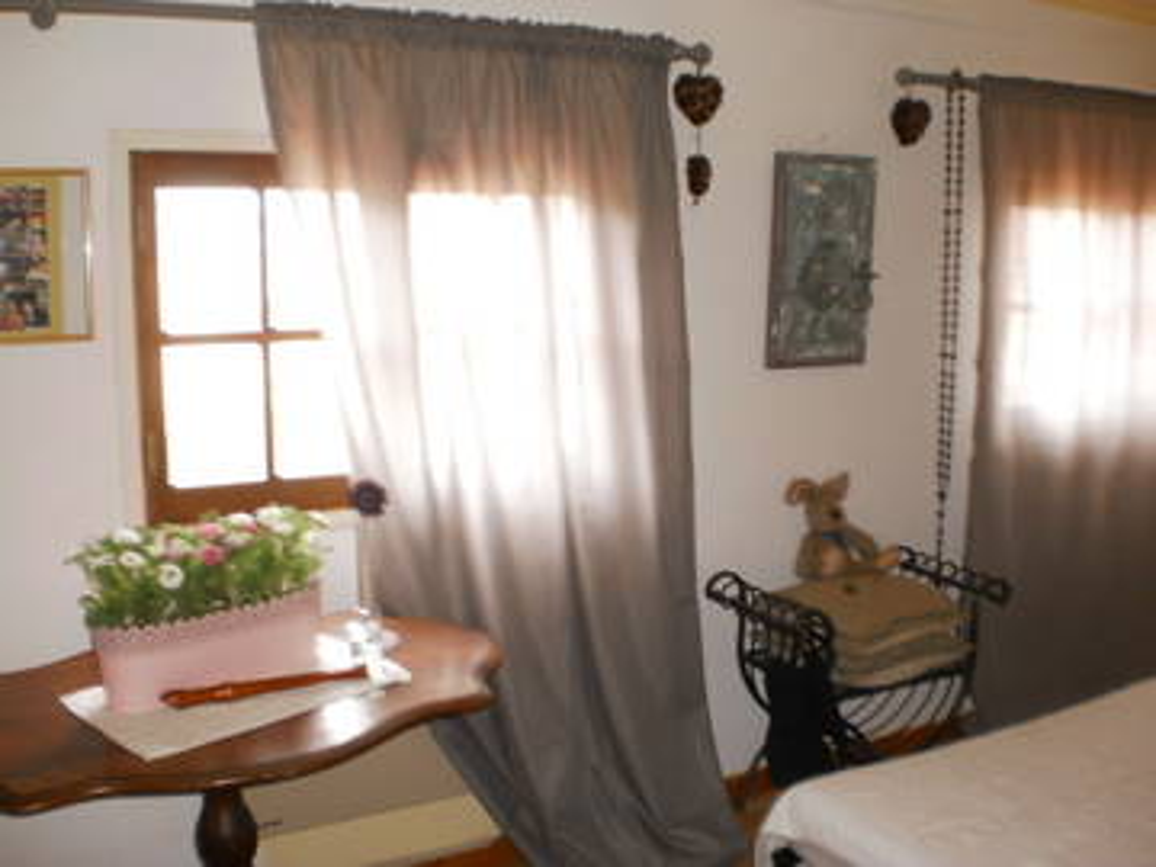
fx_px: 1202
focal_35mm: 36
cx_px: 578
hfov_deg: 51.4
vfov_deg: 39.7
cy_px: 434
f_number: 3.1
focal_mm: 6.3
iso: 200
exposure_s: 1/30
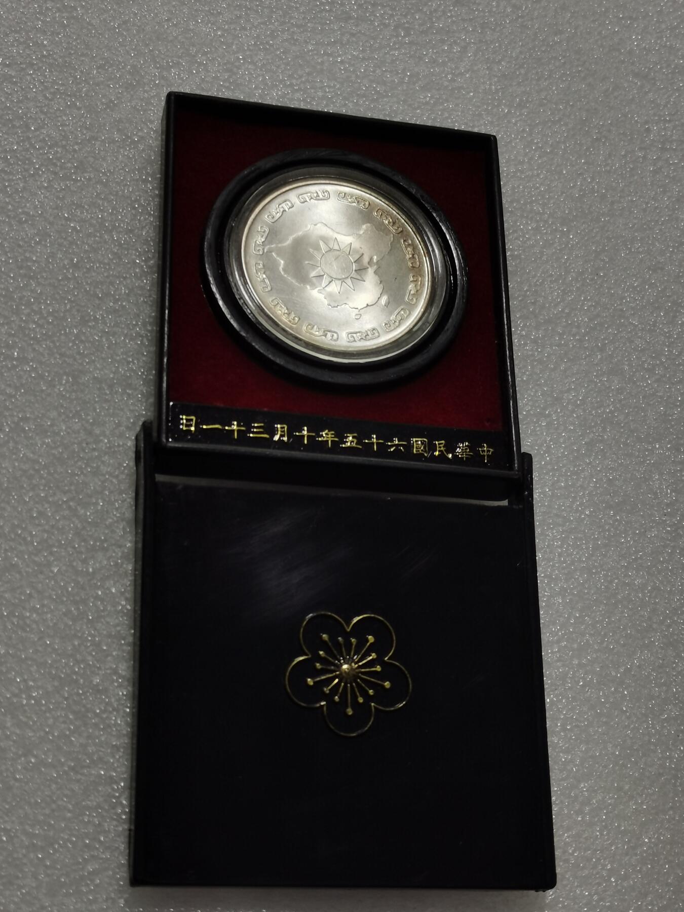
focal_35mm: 62
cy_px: 456
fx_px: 1633
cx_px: 342
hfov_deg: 23.7
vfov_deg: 31.2
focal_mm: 5.58
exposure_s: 1/233
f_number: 1.8
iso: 50
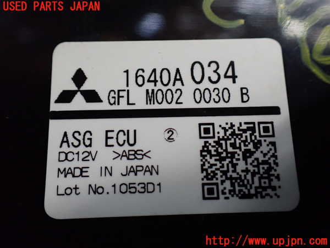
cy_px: 124
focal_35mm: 30
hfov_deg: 60.0
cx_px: 165
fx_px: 286
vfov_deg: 46.8
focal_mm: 5.4
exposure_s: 1/125
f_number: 2.3
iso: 640
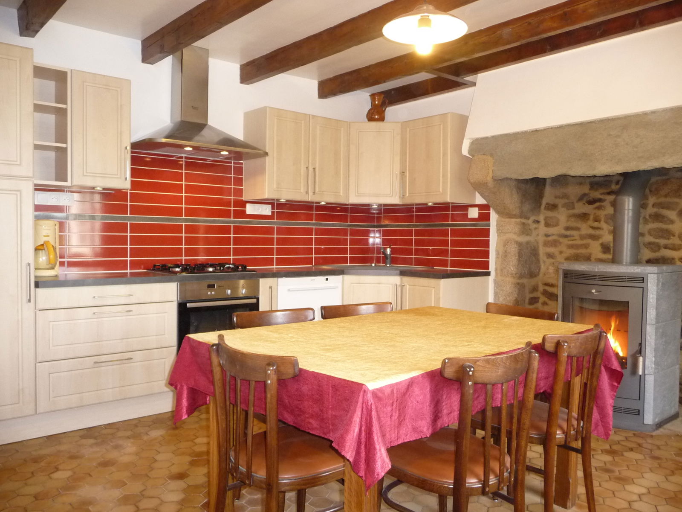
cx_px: 341
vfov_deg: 49.7
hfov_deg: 63.4
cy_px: 256
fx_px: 552
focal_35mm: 28
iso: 320
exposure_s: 1/30
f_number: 3.3
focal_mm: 4.7
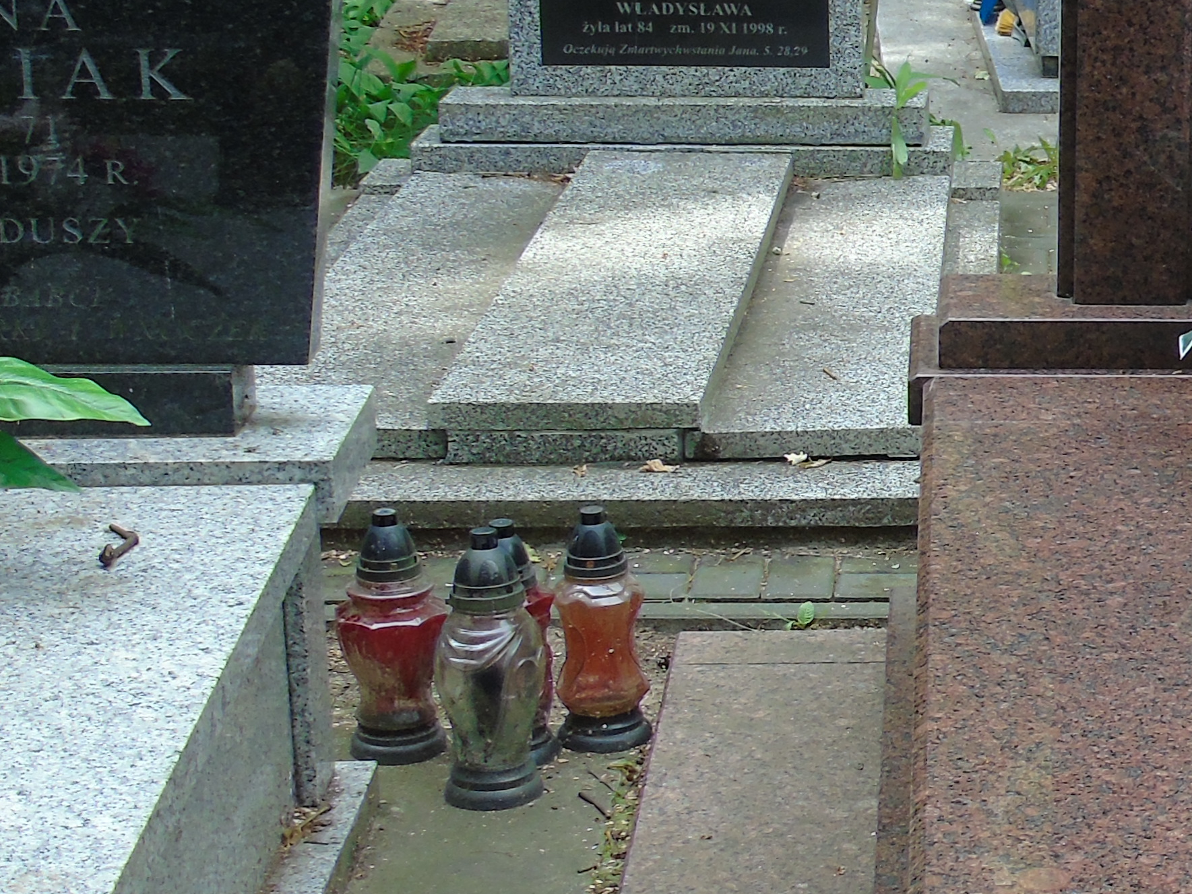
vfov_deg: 14.9
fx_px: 3409
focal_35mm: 99
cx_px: 1709
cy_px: 383
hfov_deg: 18.0
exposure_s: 1/125
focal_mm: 6.1
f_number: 3.8
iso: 80
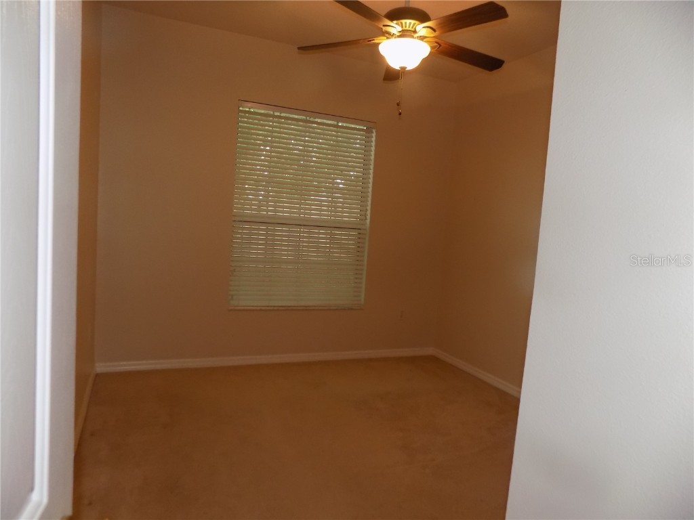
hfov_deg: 73.9
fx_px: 461
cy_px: 260
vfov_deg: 58.9
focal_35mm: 23
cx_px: 347
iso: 200
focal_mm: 4
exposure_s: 1/30
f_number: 3.1
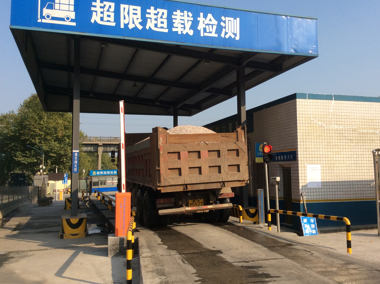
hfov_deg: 48.9
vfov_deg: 37.6
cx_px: 213
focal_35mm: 38
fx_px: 417
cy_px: 129
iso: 32
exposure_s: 1/986
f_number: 2.4
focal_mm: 3.3
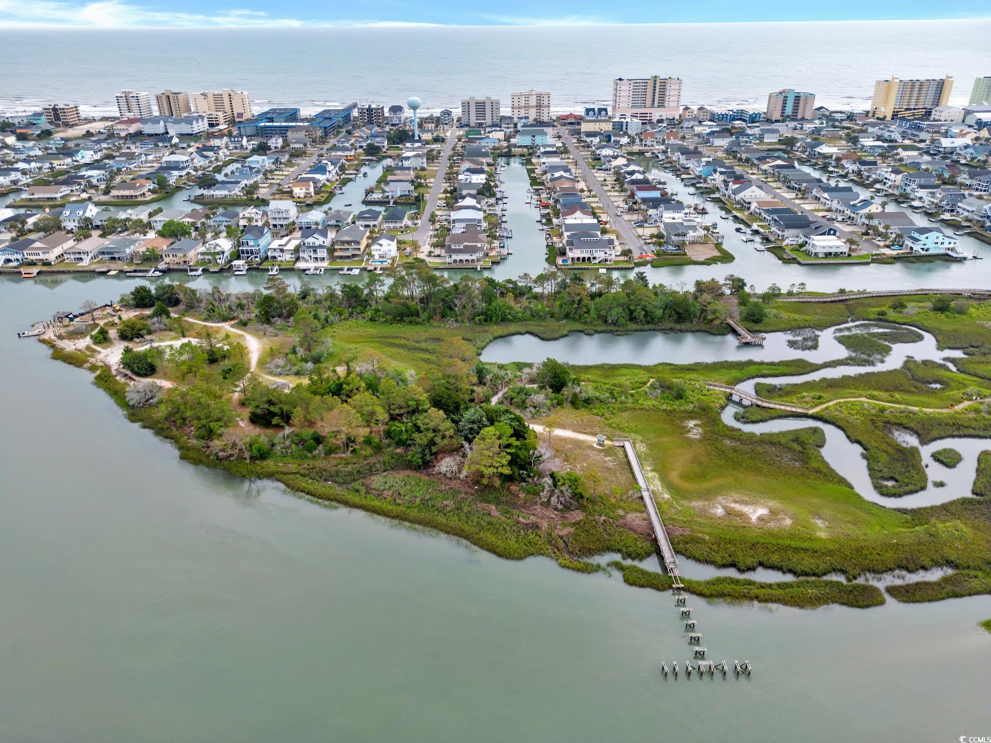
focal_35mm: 24
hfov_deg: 71.6
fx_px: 687
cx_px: 496
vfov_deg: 56.8
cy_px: 372
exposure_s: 1/500
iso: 200
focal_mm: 6.72
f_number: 1.7
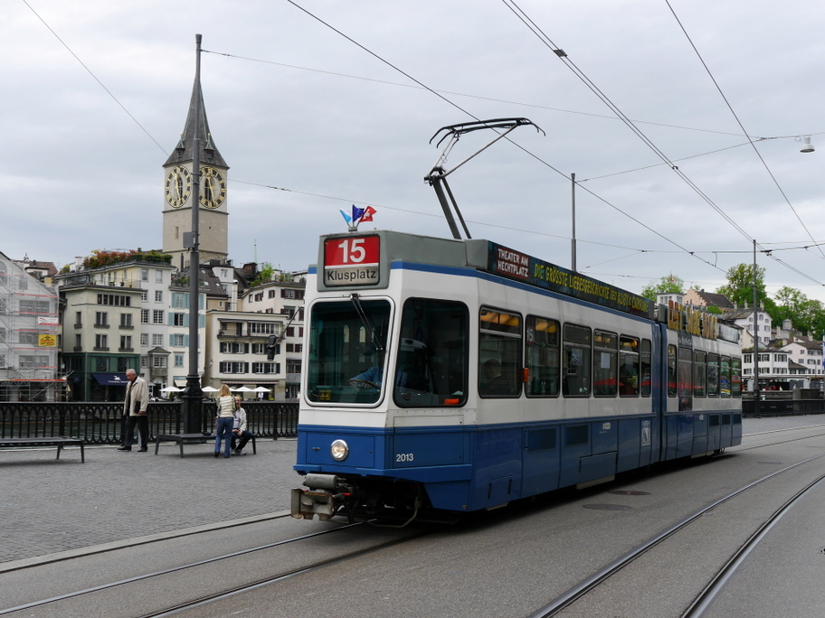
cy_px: 366
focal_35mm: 41
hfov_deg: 45.8
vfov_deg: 35.0
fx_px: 977
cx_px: 418
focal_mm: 17
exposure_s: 1/250
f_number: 6.3
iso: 160
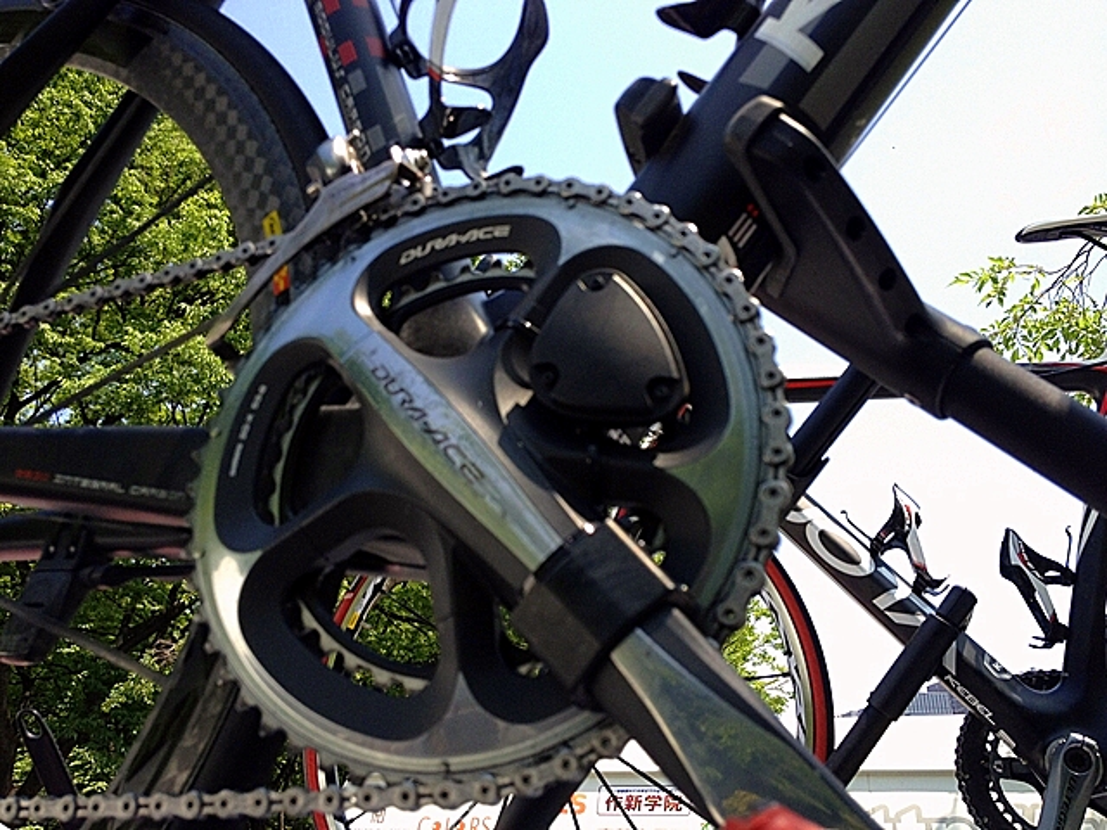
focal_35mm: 35
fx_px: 1119
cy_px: 415
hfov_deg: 52.6
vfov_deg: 40.7
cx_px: 554
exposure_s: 1/690
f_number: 2.4
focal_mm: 4.28
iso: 64
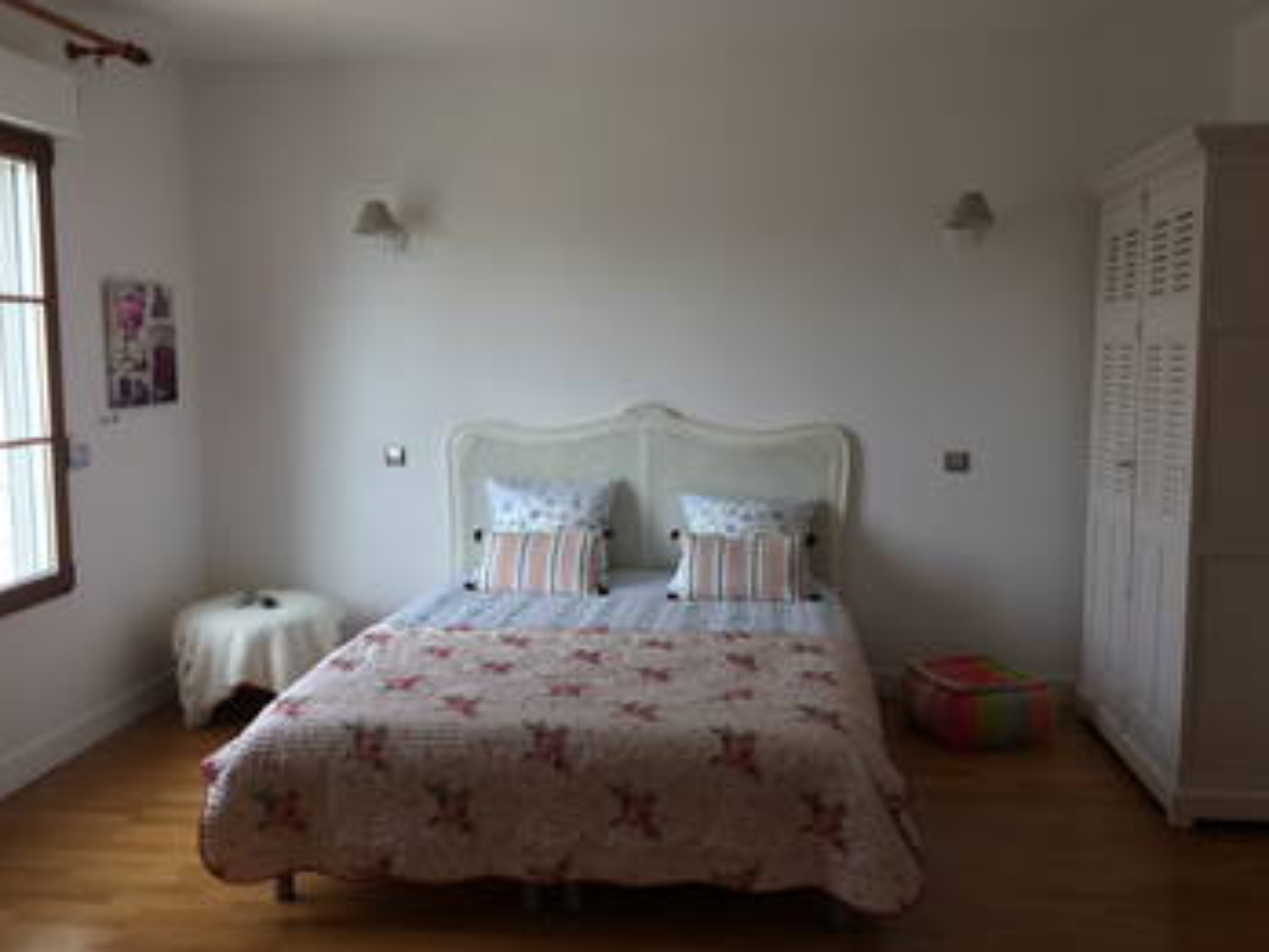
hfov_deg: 60.0
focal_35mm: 30
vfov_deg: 46.8
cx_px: 624
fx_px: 1100
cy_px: 463
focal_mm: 4.15
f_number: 2.2
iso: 64
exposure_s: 1/100
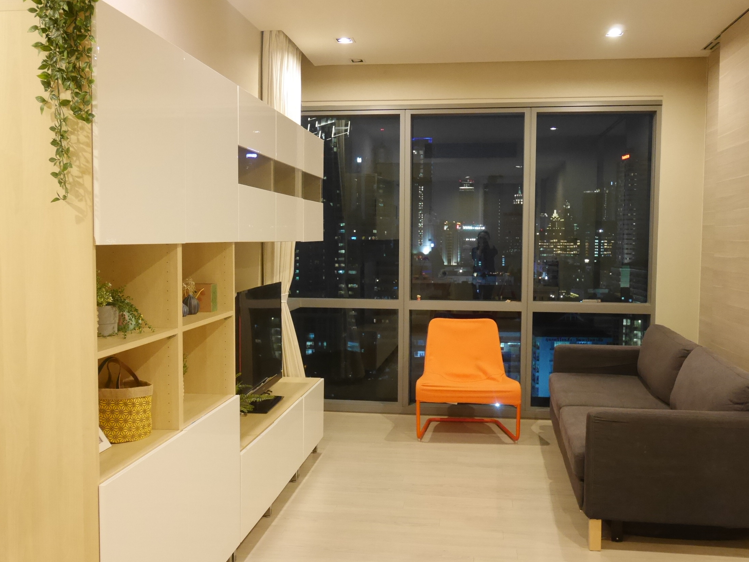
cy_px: 288
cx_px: 376
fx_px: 757
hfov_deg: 52.6
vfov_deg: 40.7
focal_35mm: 35
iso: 3200
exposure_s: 1/20
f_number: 4.1
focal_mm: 17
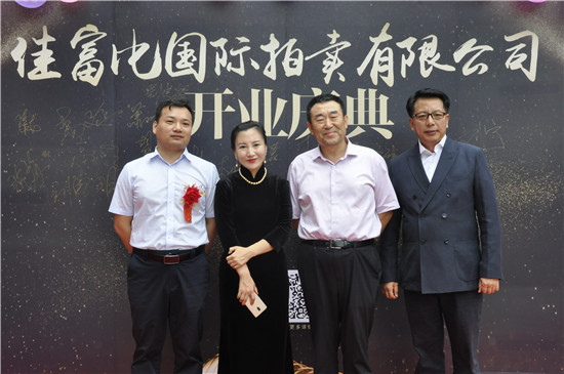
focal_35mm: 45
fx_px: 704
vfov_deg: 29.8
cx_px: 282
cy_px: 187
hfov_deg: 43.7
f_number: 8
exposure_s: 1/250
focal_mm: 30
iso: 800
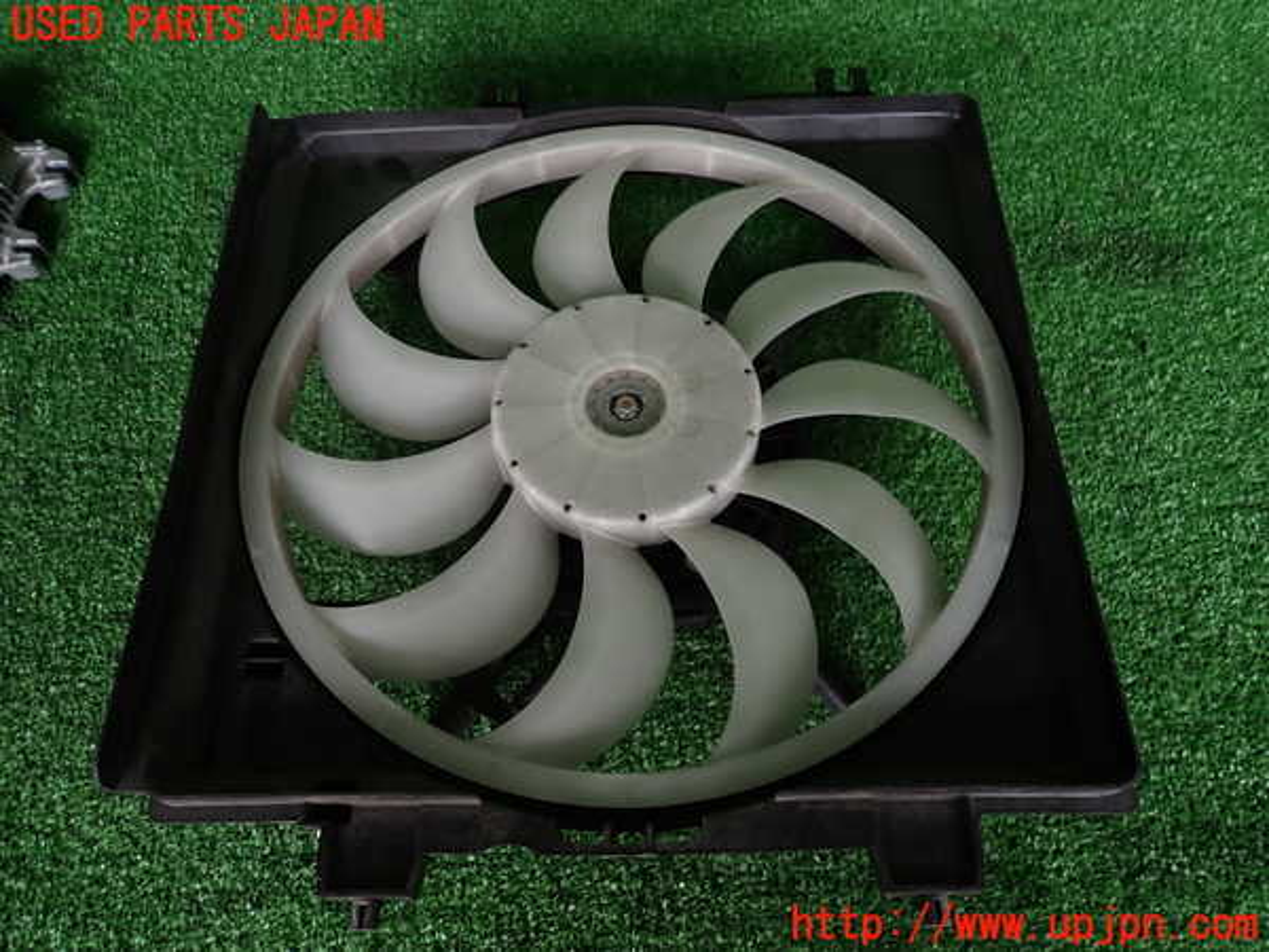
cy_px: 476
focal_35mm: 25
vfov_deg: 54.9
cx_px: 634
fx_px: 916
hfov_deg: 69.4
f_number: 2
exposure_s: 1/80
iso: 100
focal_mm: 4.5
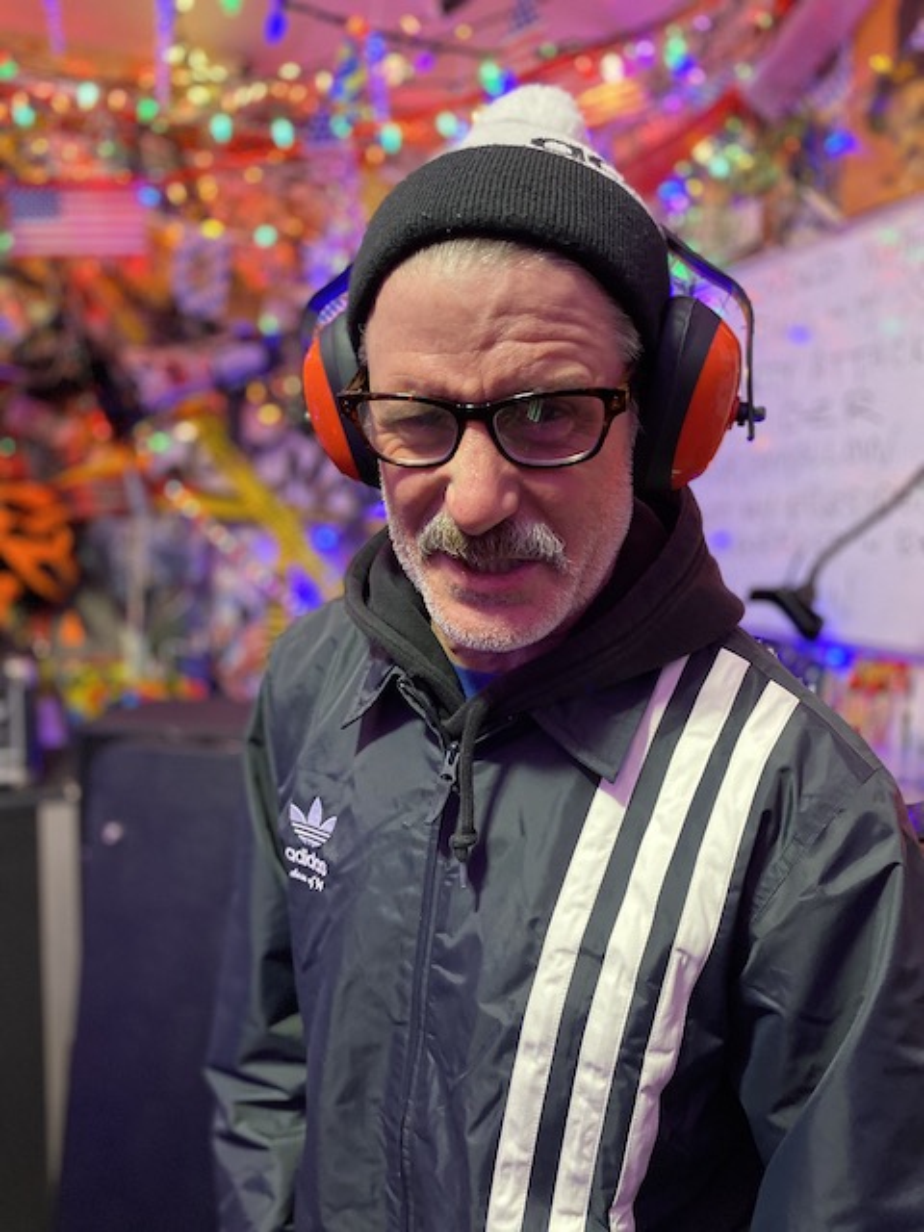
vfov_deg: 67.3
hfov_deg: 53.1
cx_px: 462
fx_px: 925
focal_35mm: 26
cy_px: 616
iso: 640
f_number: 1.8
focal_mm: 4.25
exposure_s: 1/30
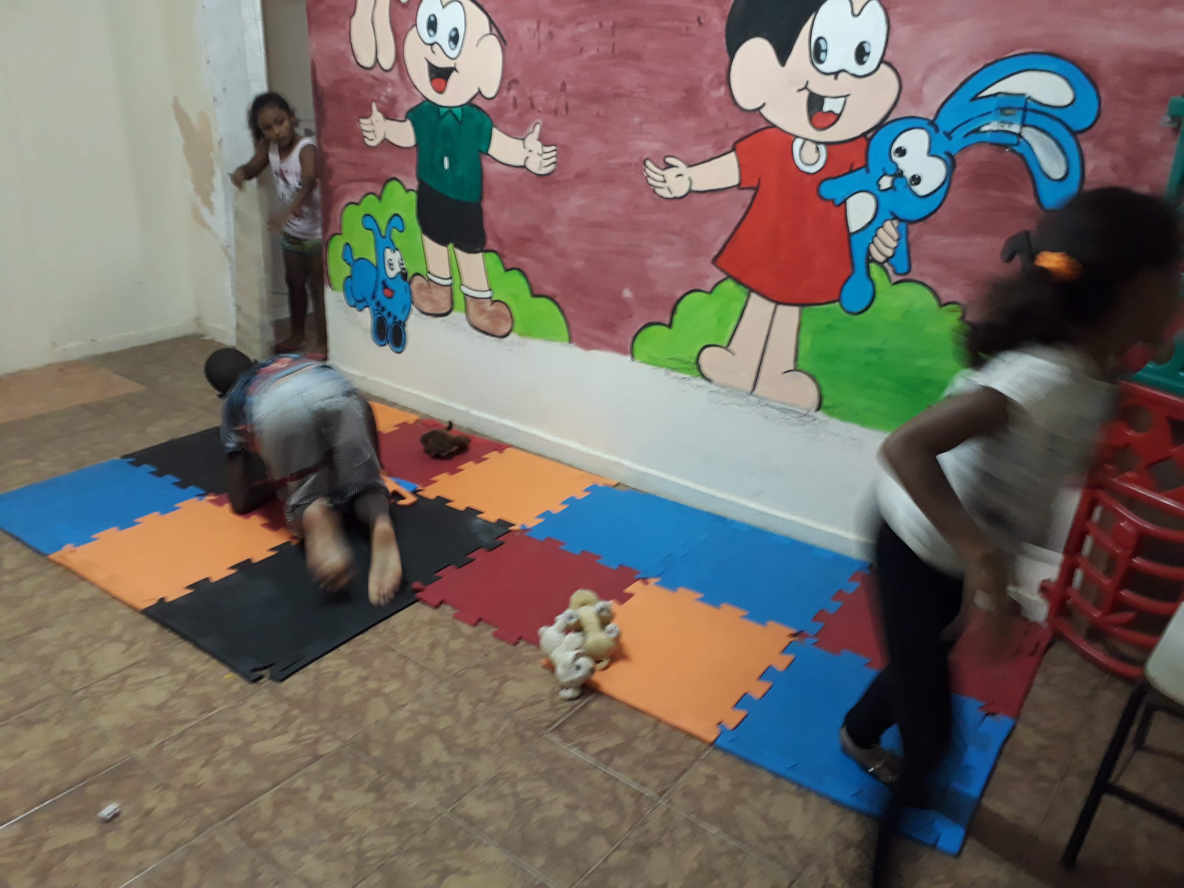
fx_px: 924
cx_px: 592
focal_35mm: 27
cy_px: 444
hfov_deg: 65.3
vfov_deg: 51.4
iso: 200
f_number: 1.9
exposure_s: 1/15
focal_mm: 3.6
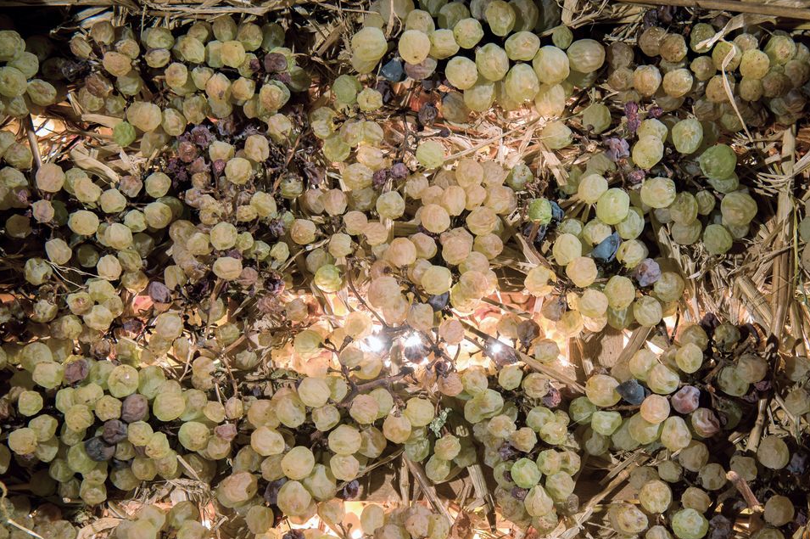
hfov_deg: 33.9
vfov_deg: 22.9
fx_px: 1326
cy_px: 347
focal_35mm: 59
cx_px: 461
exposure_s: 1/250
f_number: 8
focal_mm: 44
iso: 400
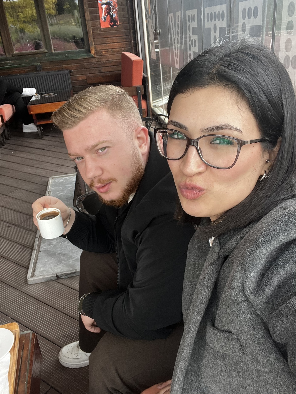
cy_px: 197
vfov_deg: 60.0
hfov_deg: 46.8
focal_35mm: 30
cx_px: 148
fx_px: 342
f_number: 2.2
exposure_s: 1/121
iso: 32
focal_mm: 2.71
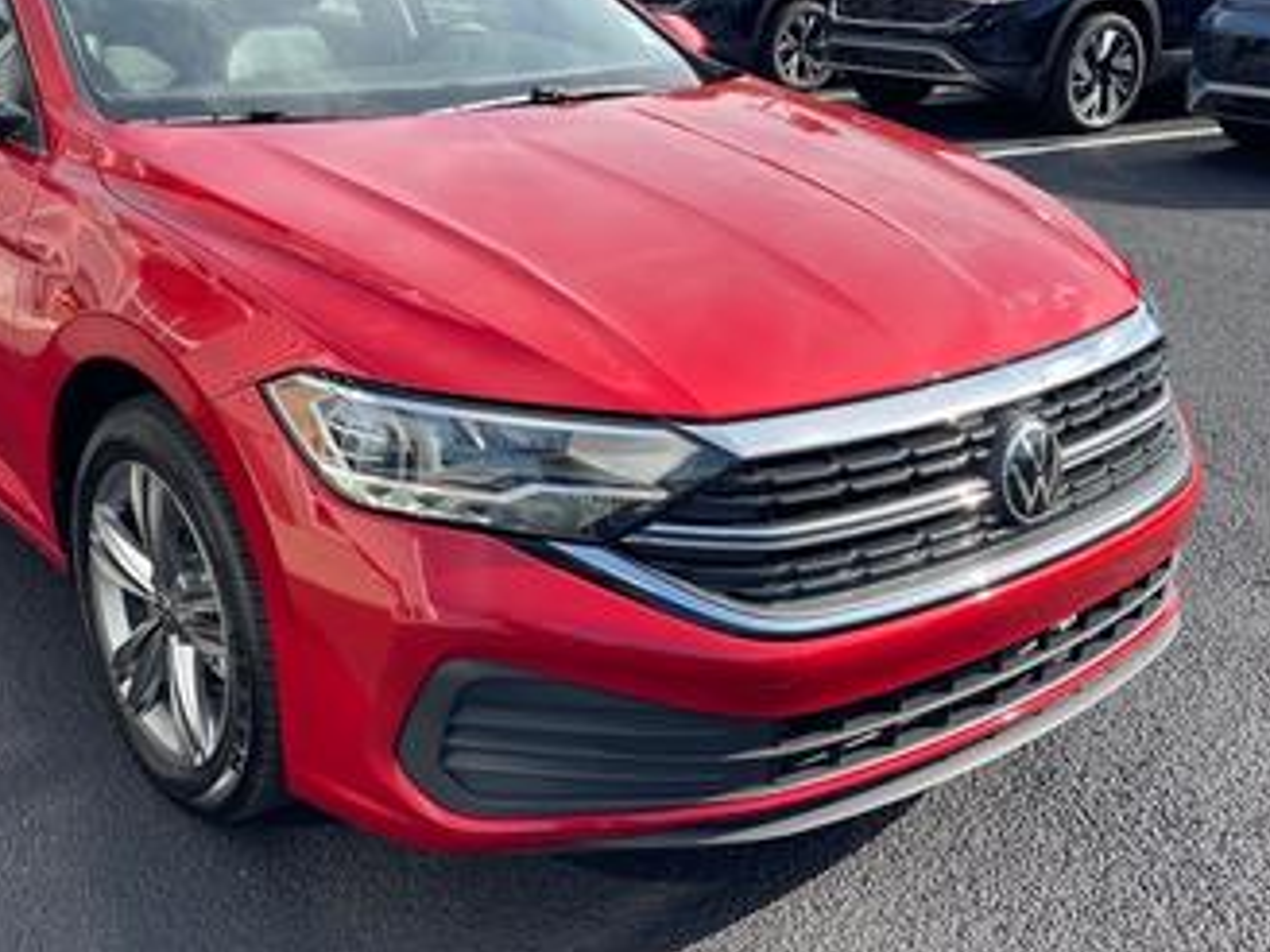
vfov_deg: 35.9
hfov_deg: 46.1
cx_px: 434
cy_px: 391
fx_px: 1468
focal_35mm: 40
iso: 32
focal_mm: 5.1
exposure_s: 1/1475
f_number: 1.6
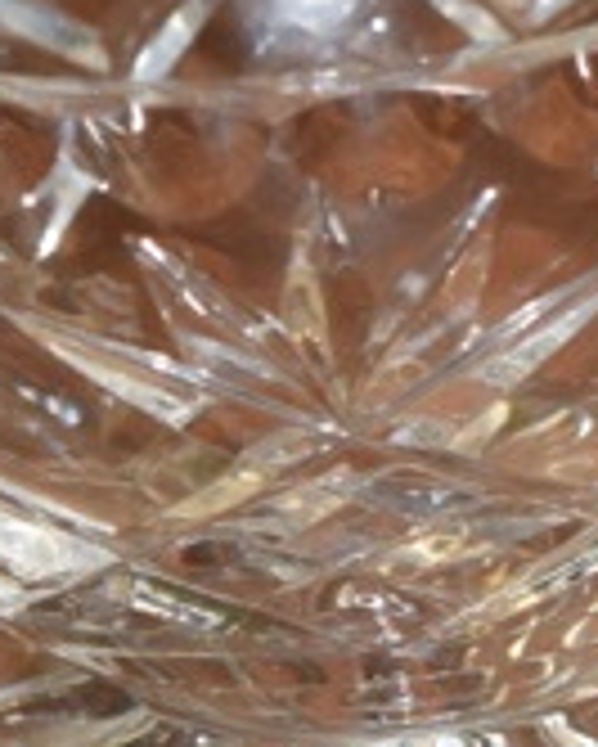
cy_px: -137
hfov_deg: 3.6
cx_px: 1470
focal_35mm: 423
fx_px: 9349
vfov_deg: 4.6
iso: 400
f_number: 5.6
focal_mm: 50
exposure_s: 1/125
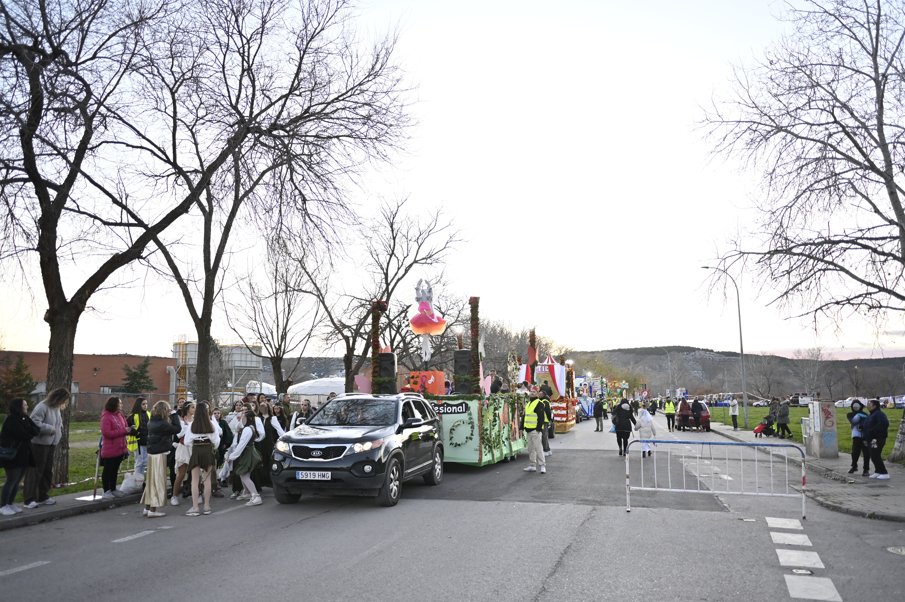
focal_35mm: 28
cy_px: 301
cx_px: 452
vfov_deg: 46.3
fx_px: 703
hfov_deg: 65.5
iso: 640
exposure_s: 1/320
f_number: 2.8
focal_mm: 28
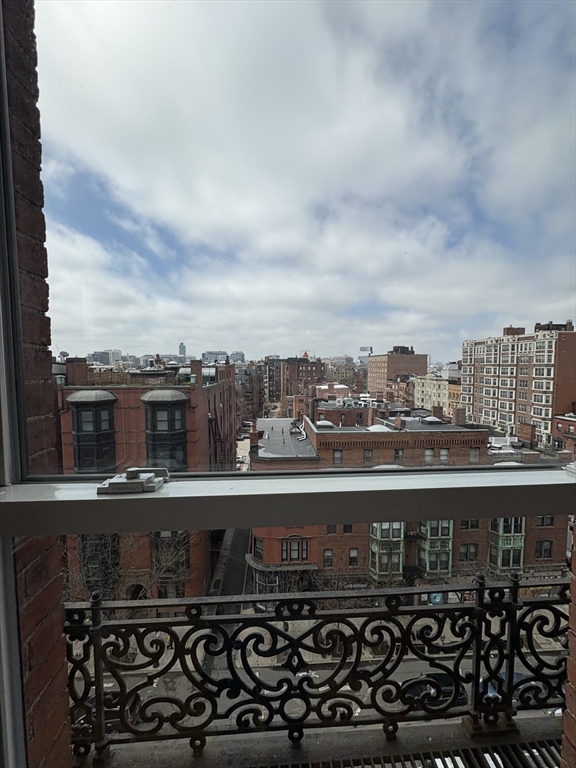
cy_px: 384
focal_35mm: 14
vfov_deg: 102.1
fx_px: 311
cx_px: 288
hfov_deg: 85.7
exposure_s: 1/1976
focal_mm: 2.22
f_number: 2.2
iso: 50
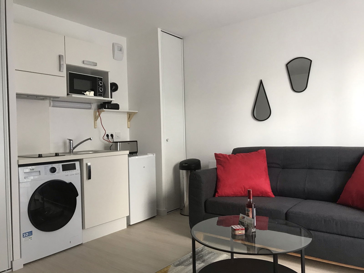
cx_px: 182
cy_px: 136
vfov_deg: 49.7
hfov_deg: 63.4
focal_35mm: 28
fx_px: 294
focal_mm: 3.99
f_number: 1.8
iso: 40
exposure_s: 1/20
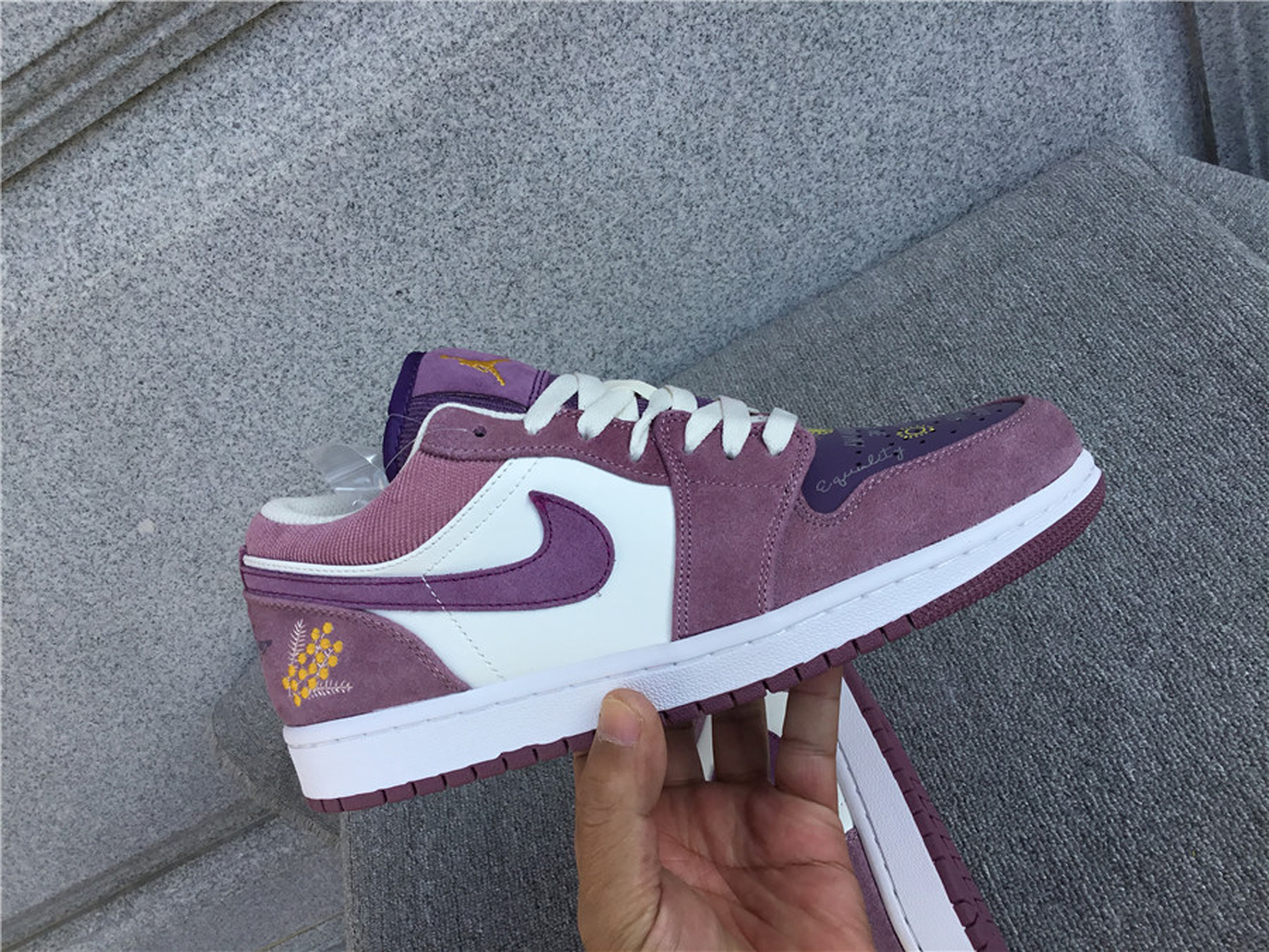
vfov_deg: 45.4
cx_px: 634
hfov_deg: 58.4
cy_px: 476
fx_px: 1136
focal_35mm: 31
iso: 25
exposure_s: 1/341
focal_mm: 3.3
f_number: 2.4
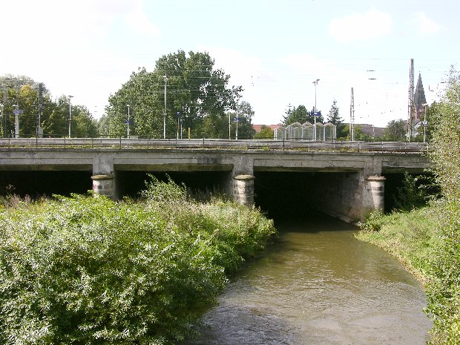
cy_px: 172
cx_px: 230
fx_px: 465
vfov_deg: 40.7
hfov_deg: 52.6
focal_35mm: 35
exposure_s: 1/72.9
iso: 50
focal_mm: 8.9
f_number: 7.1
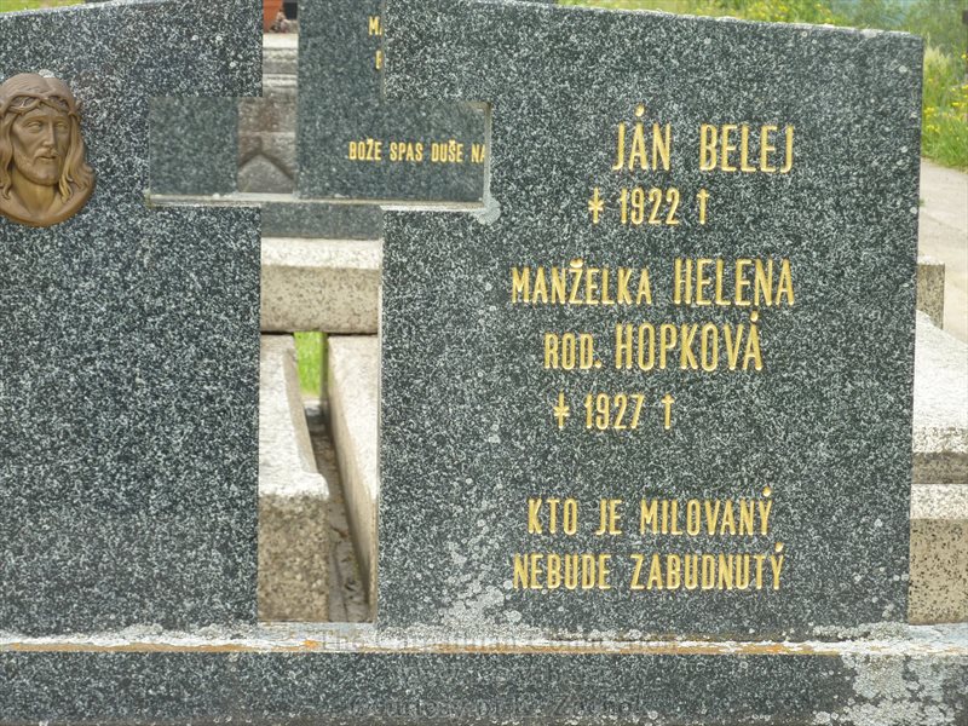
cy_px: 363
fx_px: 3579
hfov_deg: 15.4
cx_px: 484
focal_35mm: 128
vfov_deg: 11.6
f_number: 4.4
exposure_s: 1/160
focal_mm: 21
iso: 80
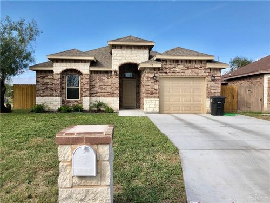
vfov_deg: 49.7
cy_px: 102
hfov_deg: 63.4
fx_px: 218
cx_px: 135
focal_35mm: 28
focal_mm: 4
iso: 20
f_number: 1.8
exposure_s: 1/2088
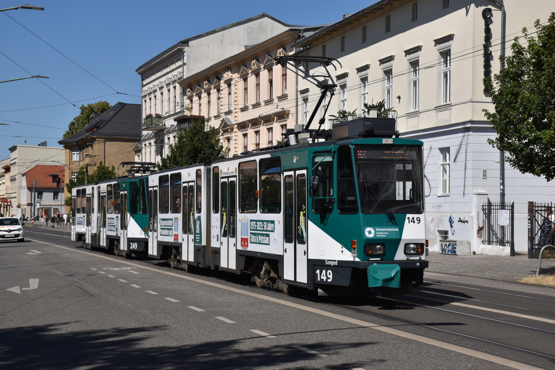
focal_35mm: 63
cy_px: 185
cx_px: 278
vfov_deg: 21.6
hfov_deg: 31.9
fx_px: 971
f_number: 8
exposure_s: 1/1000
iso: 160
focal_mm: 42
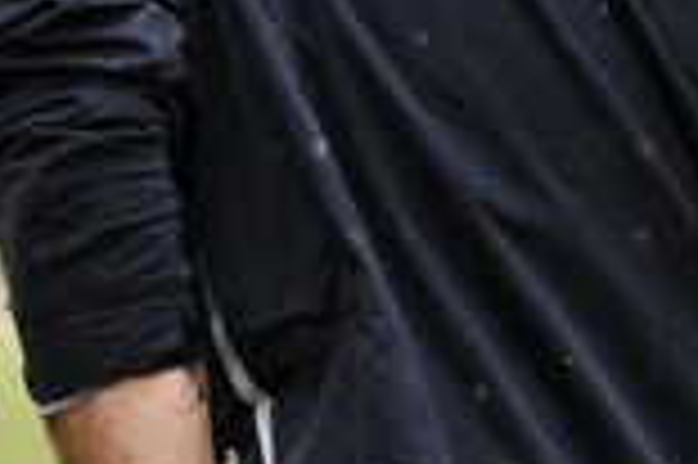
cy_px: -117
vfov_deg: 1.0
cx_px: -1304
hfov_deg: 1.4
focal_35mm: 1422
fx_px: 27532
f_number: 4.8
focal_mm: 135
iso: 450
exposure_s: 1/1000
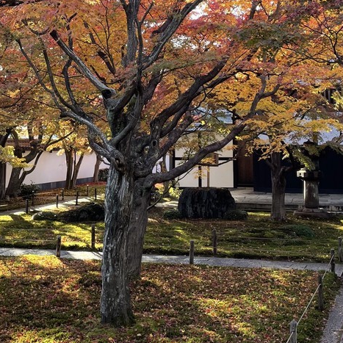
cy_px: 24
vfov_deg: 27.8
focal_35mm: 59
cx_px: 180
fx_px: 661
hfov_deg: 29.1
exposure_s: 1/166
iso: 32
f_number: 1.6
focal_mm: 4.2
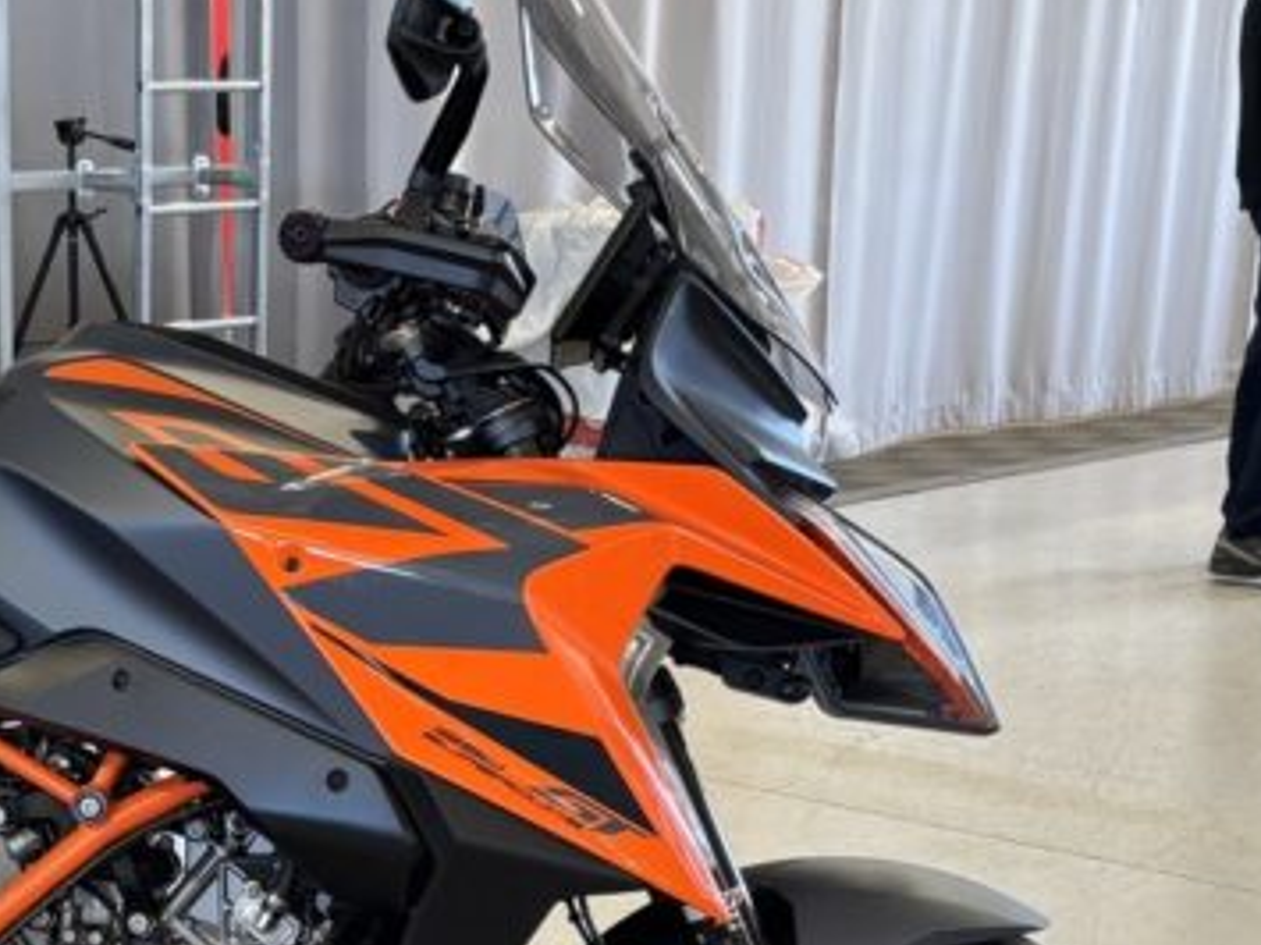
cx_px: 50
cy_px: 831
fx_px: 2731
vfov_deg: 19.3
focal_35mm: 75
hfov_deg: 25.0
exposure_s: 1/50
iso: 80
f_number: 1.6
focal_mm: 5.96
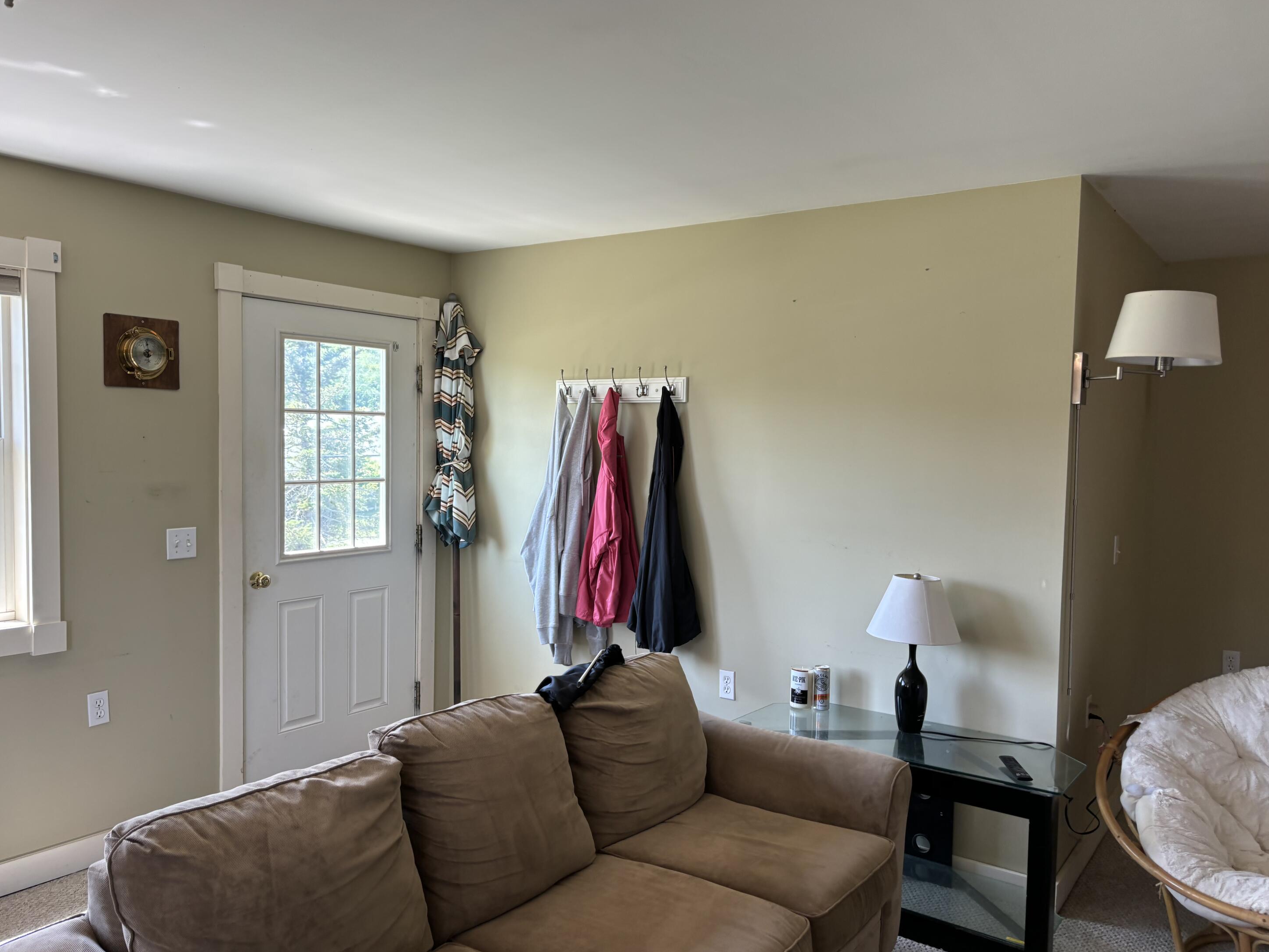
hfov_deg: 65.3
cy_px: 478
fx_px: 990
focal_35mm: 27
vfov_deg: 51.4
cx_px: 616
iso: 80
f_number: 1.6
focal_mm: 5.96
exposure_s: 1/120
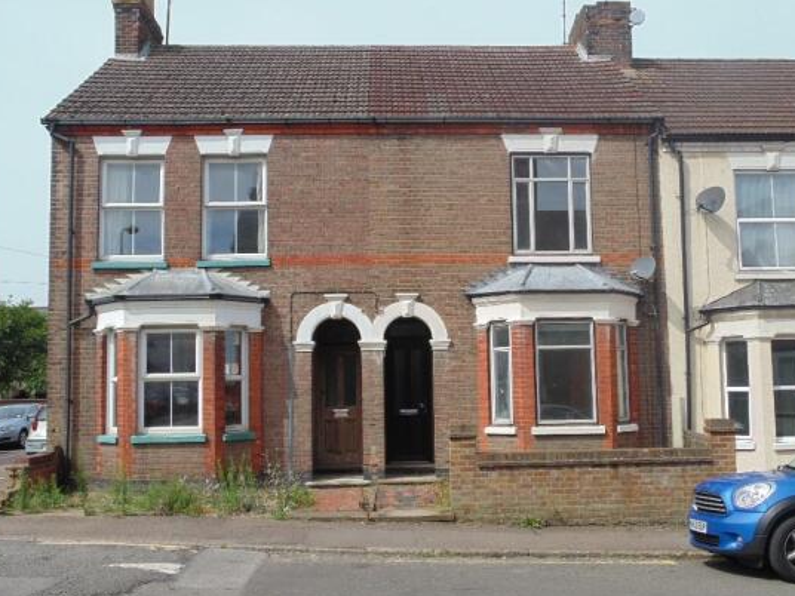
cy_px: 321
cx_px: 416
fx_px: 850
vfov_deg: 38.6
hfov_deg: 50.1
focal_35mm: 37
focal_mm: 6.2
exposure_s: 1/800
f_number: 3.4
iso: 80
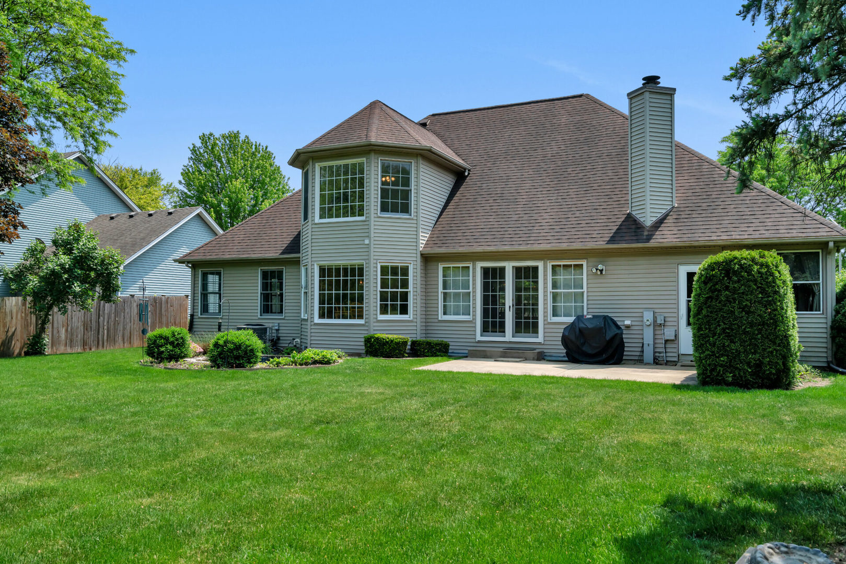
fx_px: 682
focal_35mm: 29
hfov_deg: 63.6
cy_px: 282
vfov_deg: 45.0
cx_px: 423
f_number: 9
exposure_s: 1/1250
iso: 320
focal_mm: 29
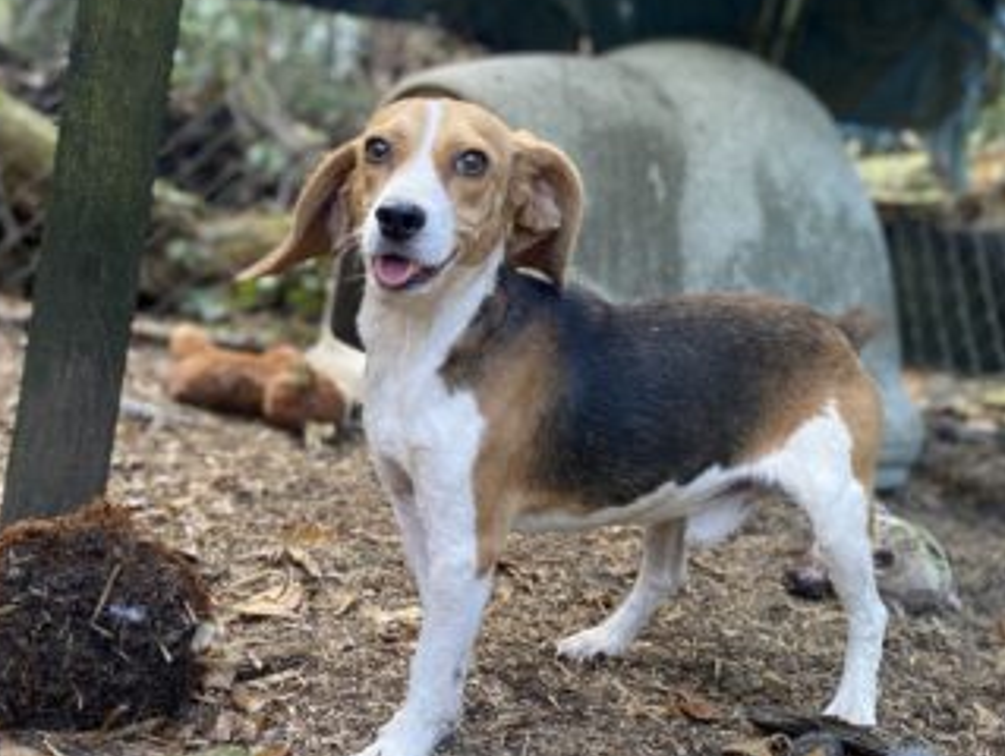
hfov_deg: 38.2
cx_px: 296
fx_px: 1424
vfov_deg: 29.6
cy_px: 460
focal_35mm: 49
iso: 125
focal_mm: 4.25
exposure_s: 1/72
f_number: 1.8
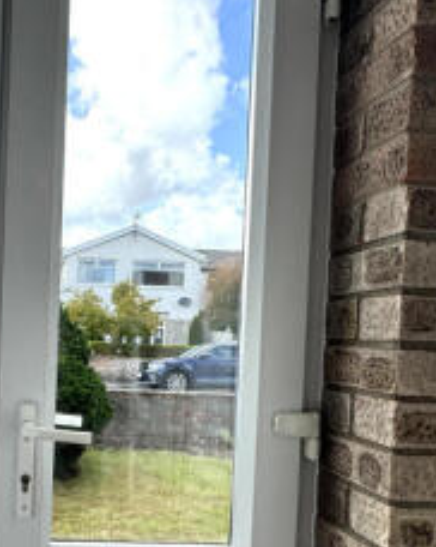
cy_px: 347
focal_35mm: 35
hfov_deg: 38.8
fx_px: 565
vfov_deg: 51.0
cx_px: 32
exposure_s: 1/541
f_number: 2.2
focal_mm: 2.22
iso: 40
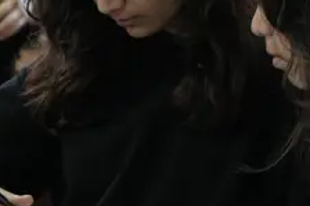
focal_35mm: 275
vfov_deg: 5.0
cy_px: 76
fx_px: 2366
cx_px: 131
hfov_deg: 7.5
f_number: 4
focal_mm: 70
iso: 1250
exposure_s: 1/80
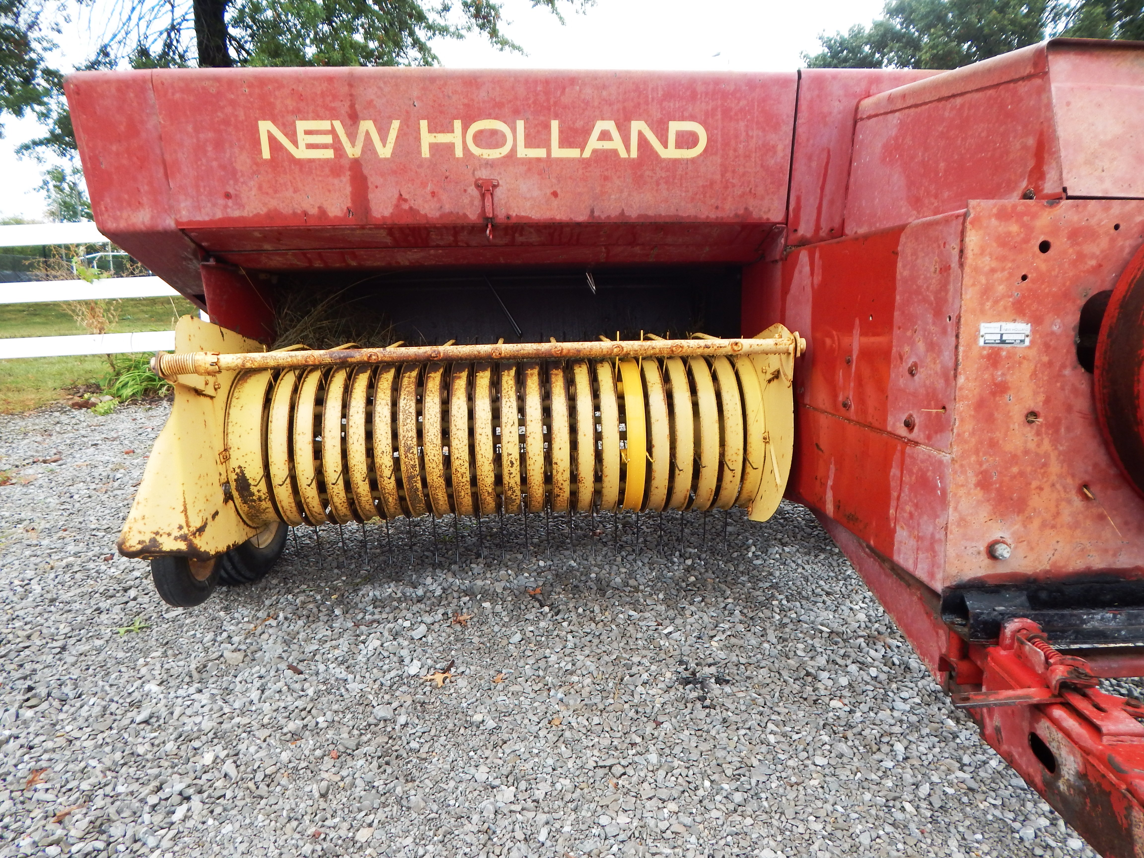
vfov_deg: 61.1
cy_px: 429
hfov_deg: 76.4
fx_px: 727
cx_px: 572
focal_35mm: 22
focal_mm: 4
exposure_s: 1/320
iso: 125
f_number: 3
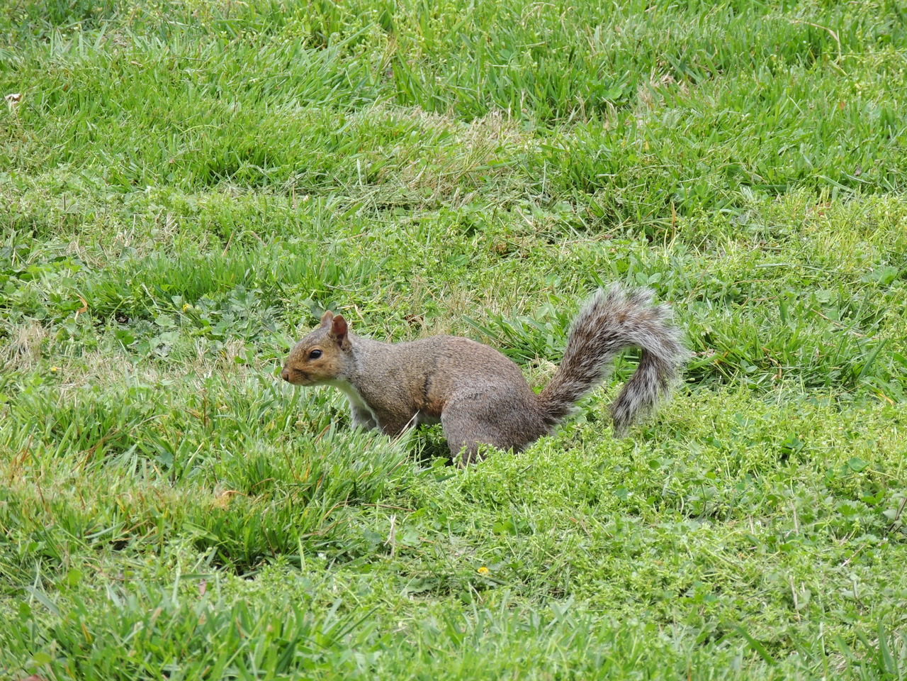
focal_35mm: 400
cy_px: 340
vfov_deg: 3.7
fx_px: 10481
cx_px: 454
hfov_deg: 5.0
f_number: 4.8
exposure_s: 1/250
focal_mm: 71.3
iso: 160
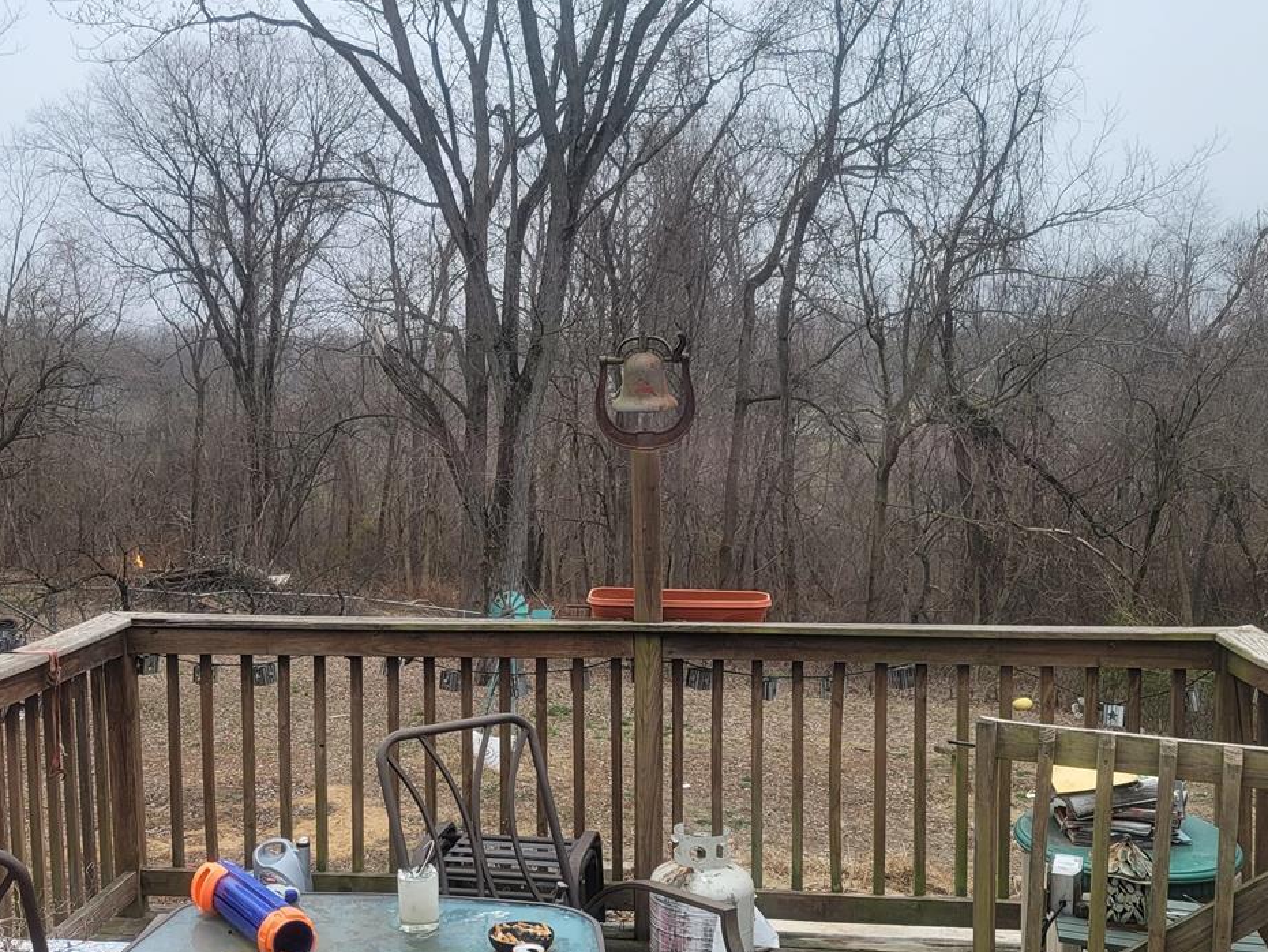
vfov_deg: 33.6
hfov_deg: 43.4
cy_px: 535
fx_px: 1576
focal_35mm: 43
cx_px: 450
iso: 25
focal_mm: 7
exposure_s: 1/120
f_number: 1.8
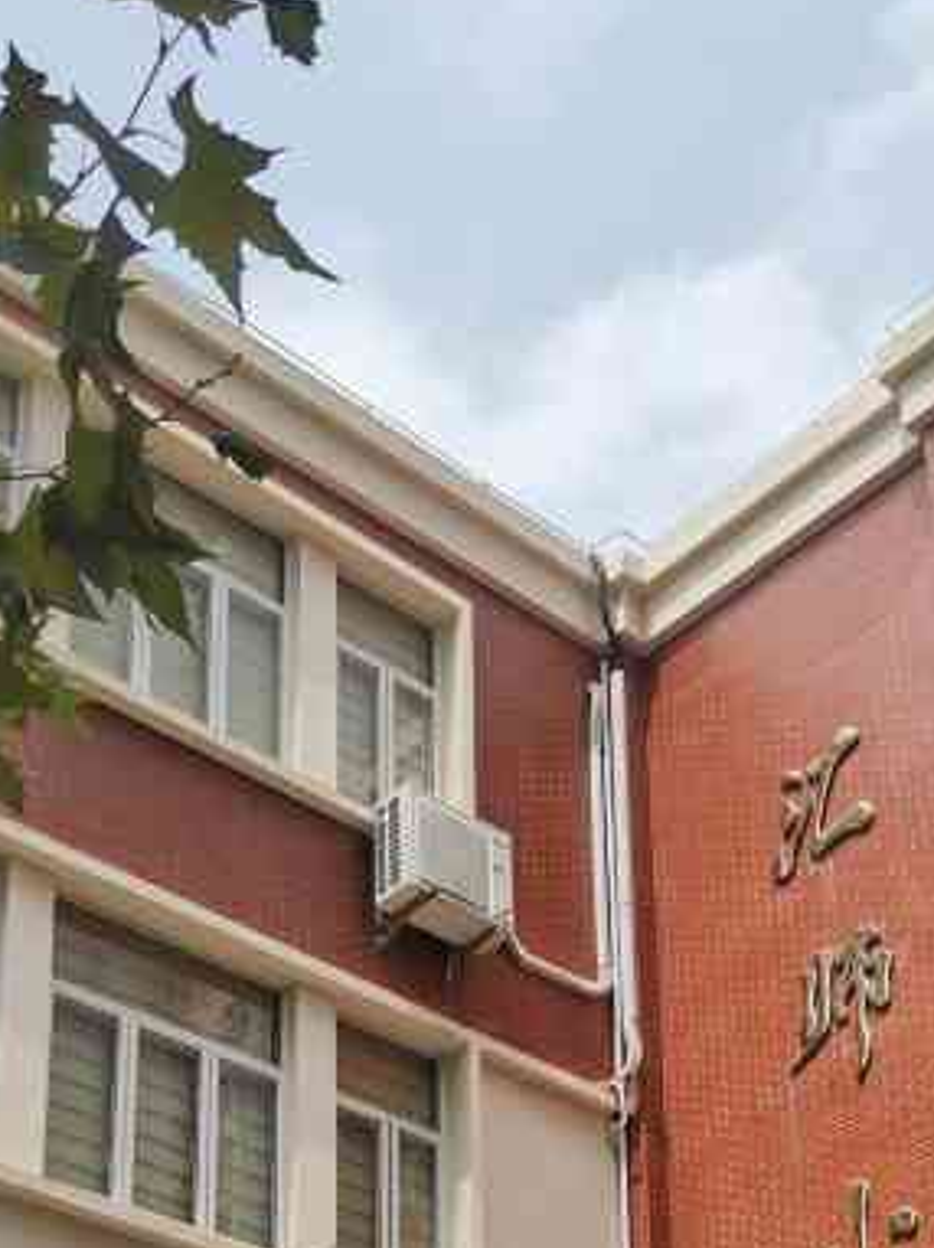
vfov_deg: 26.6
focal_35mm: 66
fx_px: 2377
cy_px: 1433
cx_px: 591
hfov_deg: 22.2
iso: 50
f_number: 1.8
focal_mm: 4.75
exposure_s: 1/3333
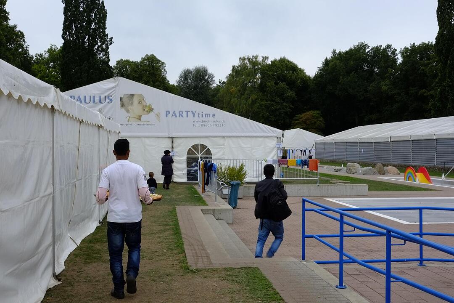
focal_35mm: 41
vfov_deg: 32.6
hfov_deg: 47.4
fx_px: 517
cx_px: 227
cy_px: 152
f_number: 11
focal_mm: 27
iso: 320
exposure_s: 1/60
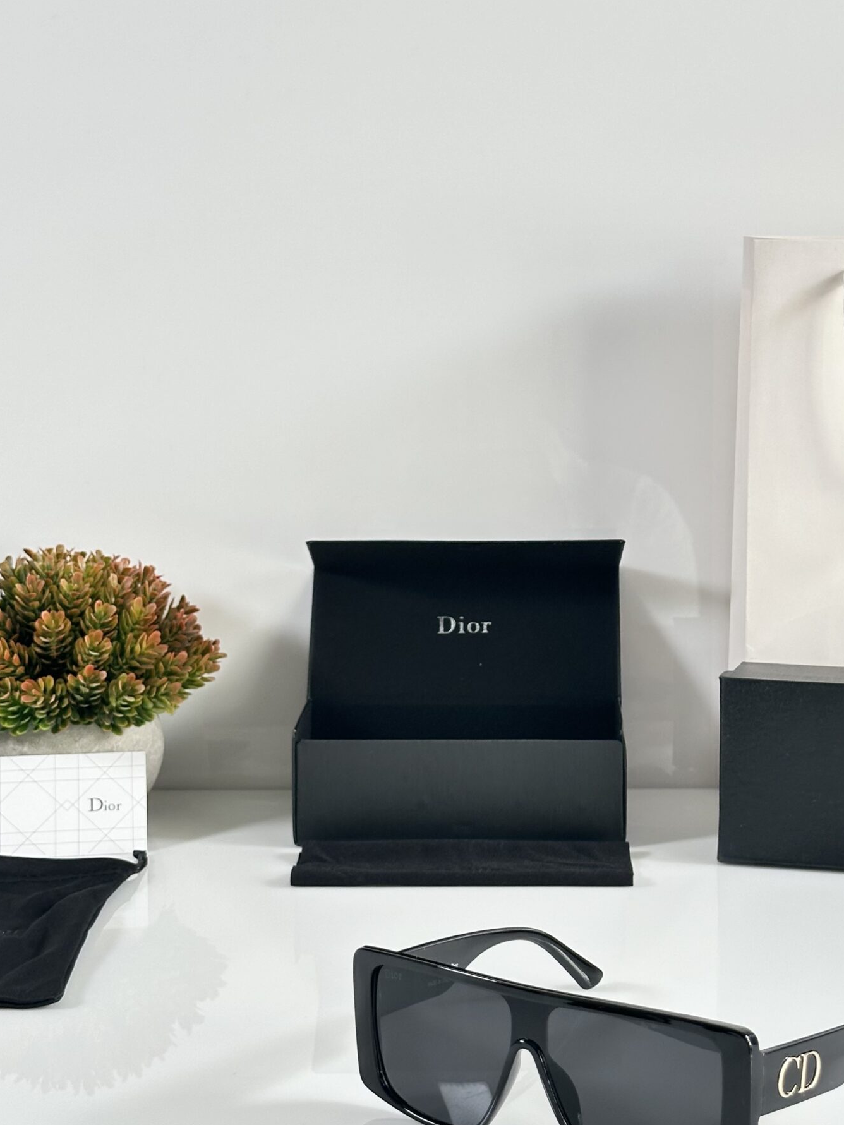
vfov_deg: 28.2
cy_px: 593
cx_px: 558
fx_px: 2243
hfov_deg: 21.2
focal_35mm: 69
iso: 80
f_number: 1.78
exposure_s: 1/107
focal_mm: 6.86
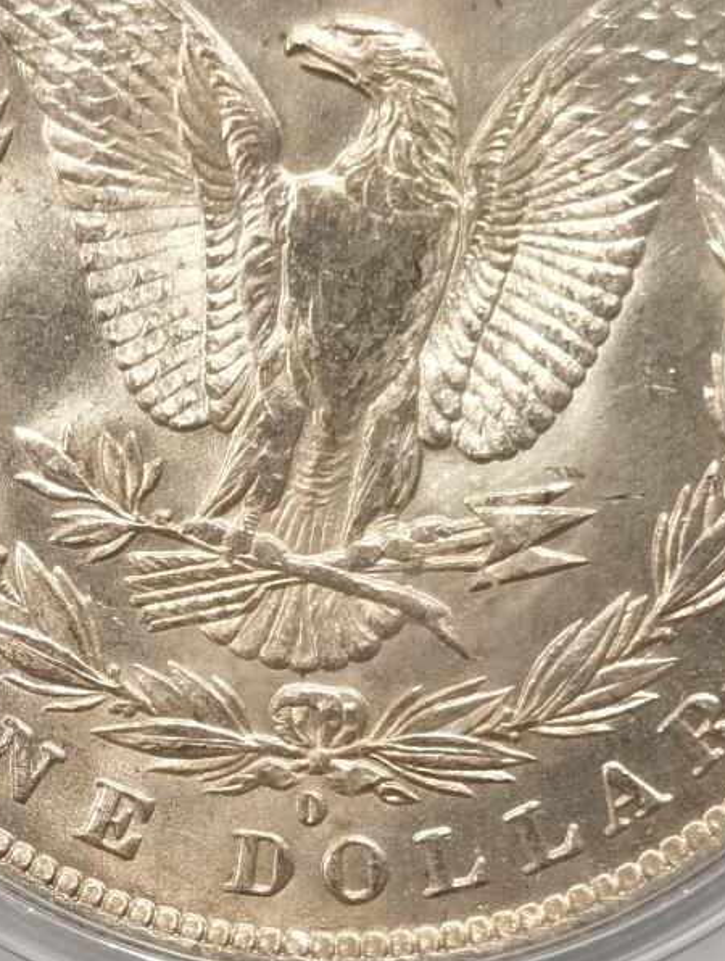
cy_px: 727
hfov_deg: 9.1
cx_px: 321
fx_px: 4532
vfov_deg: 12.1
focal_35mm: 163
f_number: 16
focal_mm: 5.56
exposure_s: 1/100
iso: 160
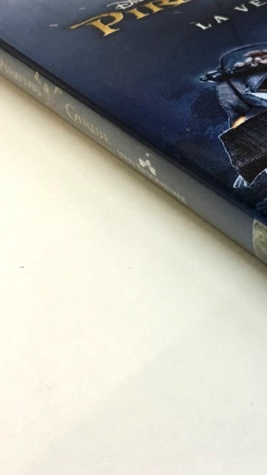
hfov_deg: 16.8
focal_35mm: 67
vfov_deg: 31.0
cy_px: 136
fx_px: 843
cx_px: 363
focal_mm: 4.15
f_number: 2.2
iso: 50
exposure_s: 1/17
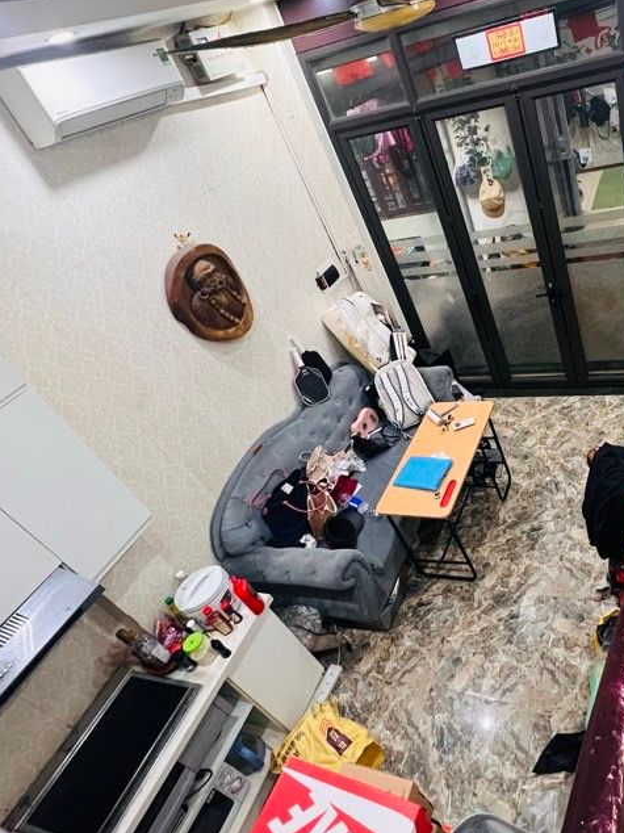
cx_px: 494
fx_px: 505
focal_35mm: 21
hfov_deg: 58.8
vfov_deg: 78.8
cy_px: 373
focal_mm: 1.57
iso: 400
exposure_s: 1/50
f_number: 1.8
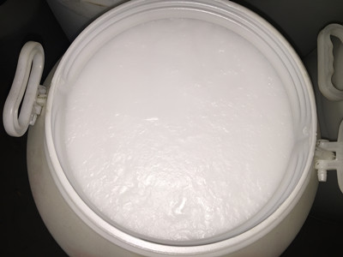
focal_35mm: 29
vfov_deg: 48.2
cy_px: 128
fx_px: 287
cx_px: 172
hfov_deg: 61.7
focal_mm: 4.15
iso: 32
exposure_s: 1/81
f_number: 2.2
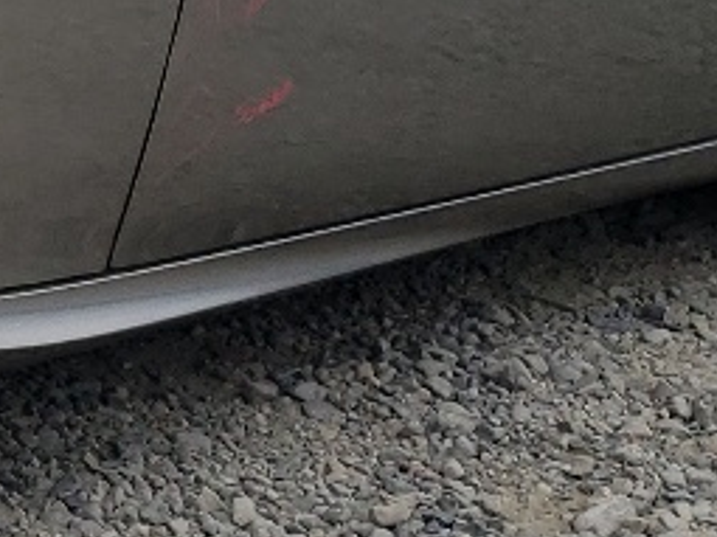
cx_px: -650
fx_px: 3375
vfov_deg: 9.0
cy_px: -51
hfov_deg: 11.2
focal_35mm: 163
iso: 50
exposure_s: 1/3333
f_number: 1.5
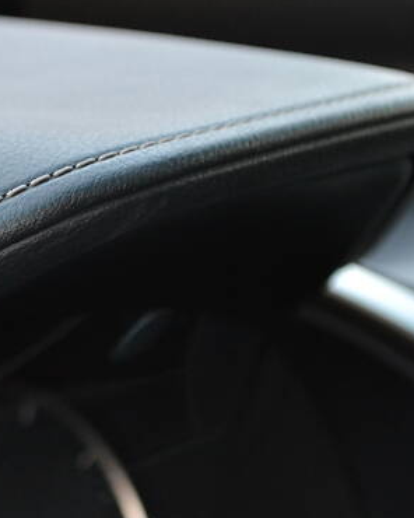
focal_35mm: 146
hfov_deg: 10.4
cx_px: -87
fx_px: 2236
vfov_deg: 13.2
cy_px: 223
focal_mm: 48
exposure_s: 1/60
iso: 1250
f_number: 5.3
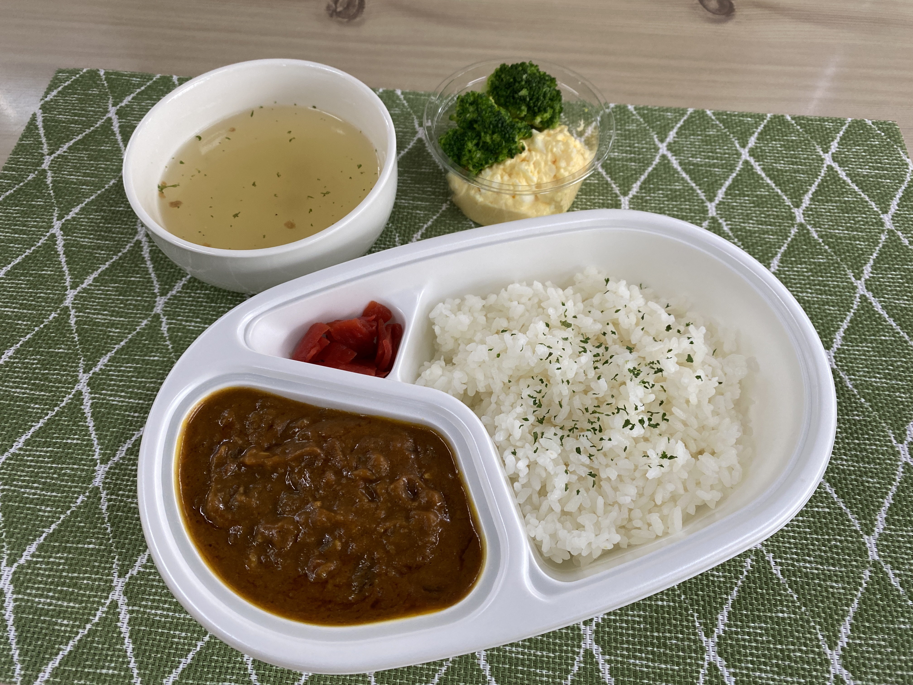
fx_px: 686
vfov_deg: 53.1
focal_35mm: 26
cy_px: 342
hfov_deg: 67.3
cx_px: 456
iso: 125
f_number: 1.8
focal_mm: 4.25
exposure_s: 1/120
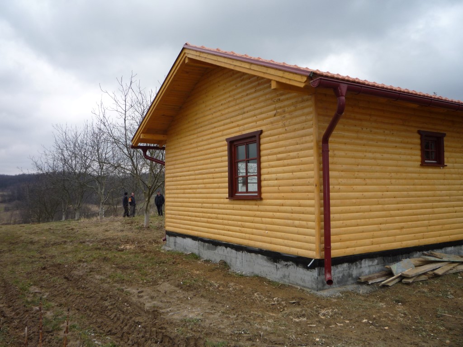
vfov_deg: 46.8
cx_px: 232
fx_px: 401
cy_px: 174
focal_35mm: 30
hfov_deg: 60.0
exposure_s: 1/200
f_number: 4
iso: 100
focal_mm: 5.2
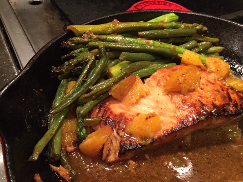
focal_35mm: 31
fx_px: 218
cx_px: 122
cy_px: 91
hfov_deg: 58.4
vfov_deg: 45.4
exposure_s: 1/30
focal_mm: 3.3
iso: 200
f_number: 2.4
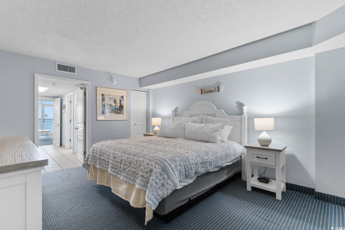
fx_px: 144
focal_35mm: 15
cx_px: 172
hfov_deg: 100.4
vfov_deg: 77.3
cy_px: 115
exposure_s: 2.5
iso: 100
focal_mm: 10
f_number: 4.5
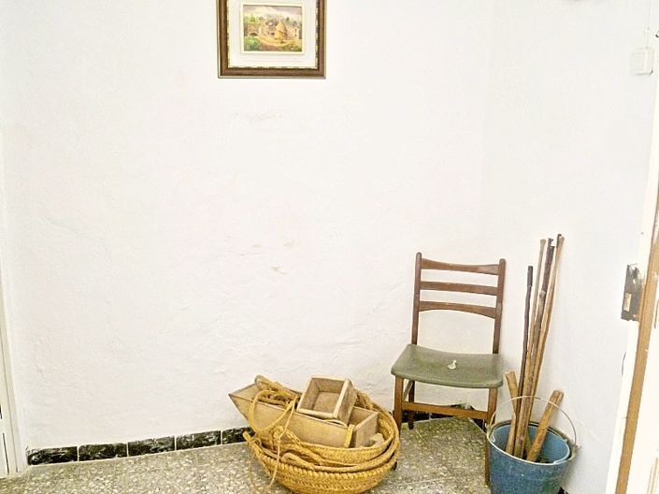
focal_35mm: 32
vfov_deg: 44.1
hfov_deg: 56.8
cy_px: 247
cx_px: 330
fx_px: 609
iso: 200
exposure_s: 1/30
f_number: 3
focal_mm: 5.7
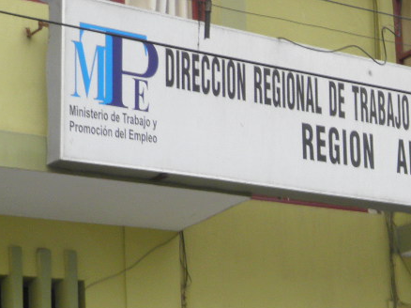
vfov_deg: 12.7
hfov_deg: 16.7
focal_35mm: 114
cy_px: 360
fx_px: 1353
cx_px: 463
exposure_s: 1/100
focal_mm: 7.1
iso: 50
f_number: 5.7
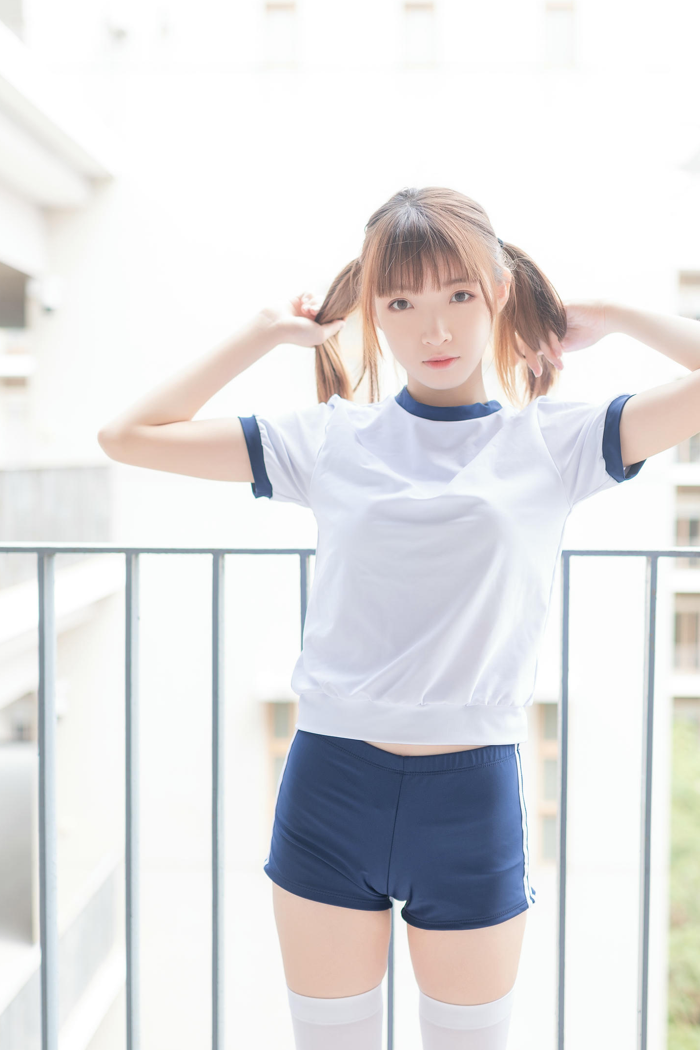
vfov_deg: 40.3
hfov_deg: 27.5
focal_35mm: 49
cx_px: 405
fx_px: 1428
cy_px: 536
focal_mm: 35
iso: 100
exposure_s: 1/400
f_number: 1.8
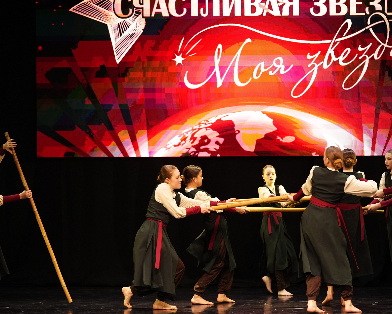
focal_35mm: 165
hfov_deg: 11.7
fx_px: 1914
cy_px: 150
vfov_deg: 9.4
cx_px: 194
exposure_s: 1/400
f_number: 2.8
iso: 2000
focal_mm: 134
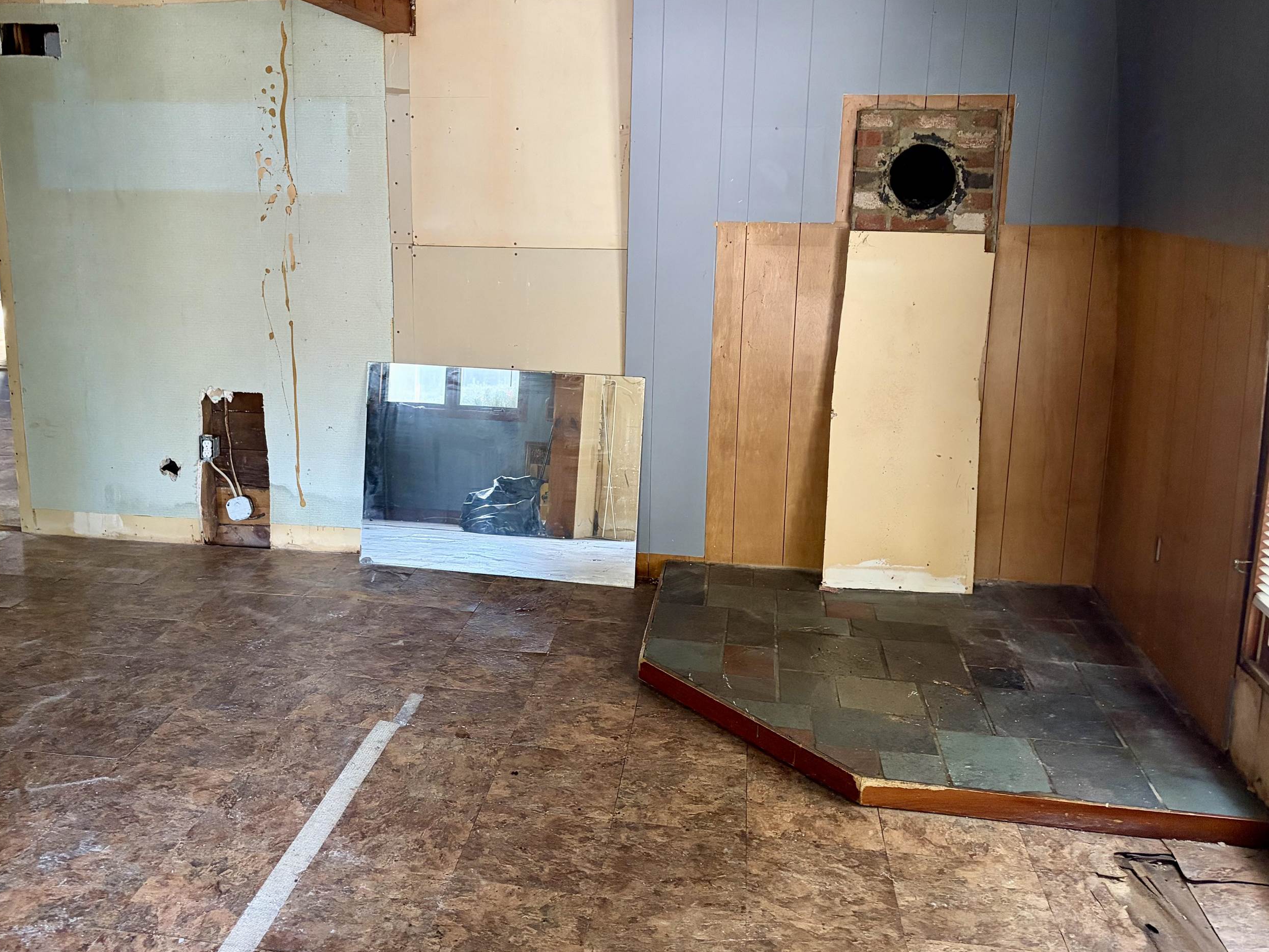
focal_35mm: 32
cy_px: 404
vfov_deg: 44.0
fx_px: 1173
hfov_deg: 56.5
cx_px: 521
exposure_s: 1/42
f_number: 1.6
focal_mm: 5.96
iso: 500
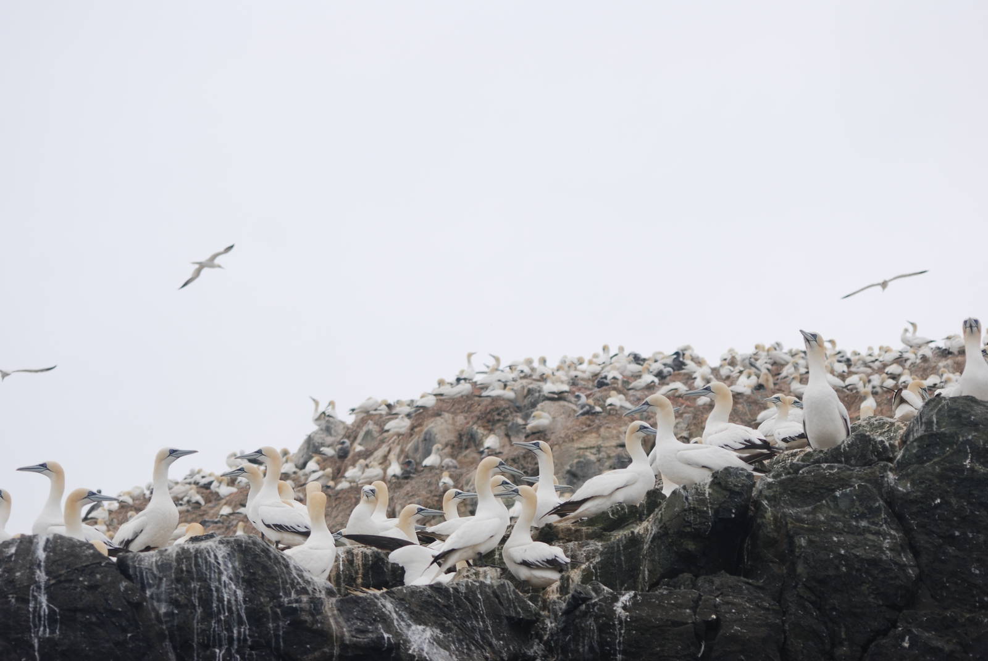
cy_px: 330
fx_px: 4121
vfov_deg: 9.2
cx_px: 494
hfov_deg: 13.7
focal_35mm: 150
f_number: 5.6
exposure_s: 1/500
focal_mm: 100
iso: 125
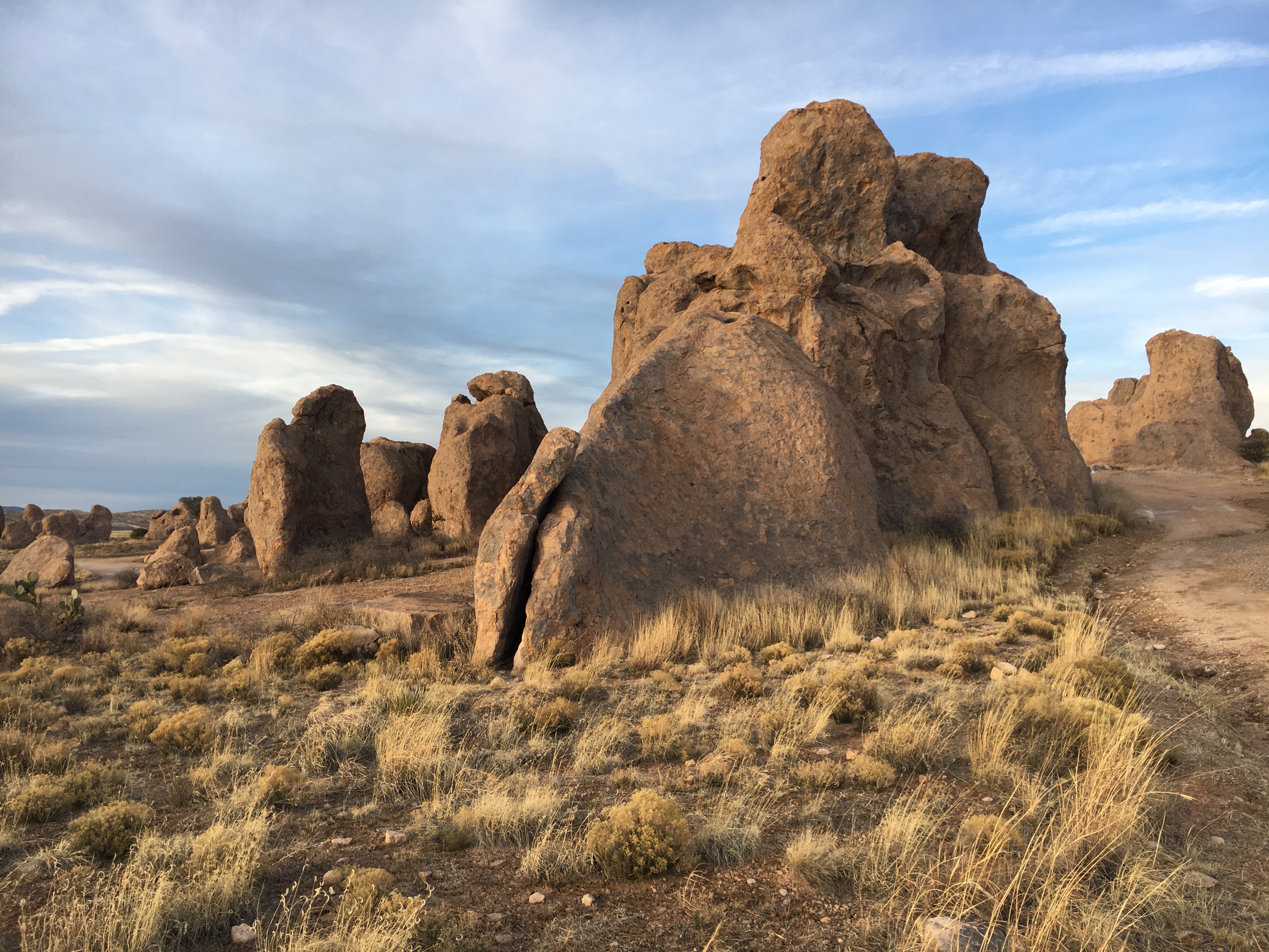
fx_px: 1063
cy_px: 476
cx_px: 634
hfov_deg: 61.7
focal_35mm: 29
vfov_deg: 48.2
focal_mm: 4.15
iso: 25
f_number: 2.2
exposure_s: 1/179
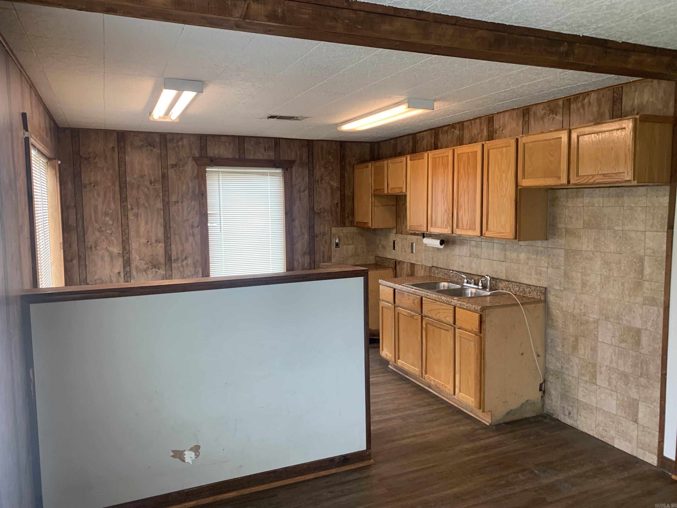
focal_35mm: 26
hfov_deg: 67.3
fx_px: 508
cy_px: 254
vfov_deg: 53.1
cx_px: 338
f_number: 1.8
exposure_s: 1/60
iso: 100
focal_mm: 4.25
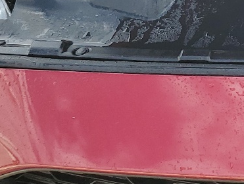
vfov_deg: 12.2
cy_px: -146
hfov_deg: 15.7
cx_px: 399
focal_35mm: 112
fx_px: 790
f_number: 1.5
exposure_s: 1/1000
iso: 50
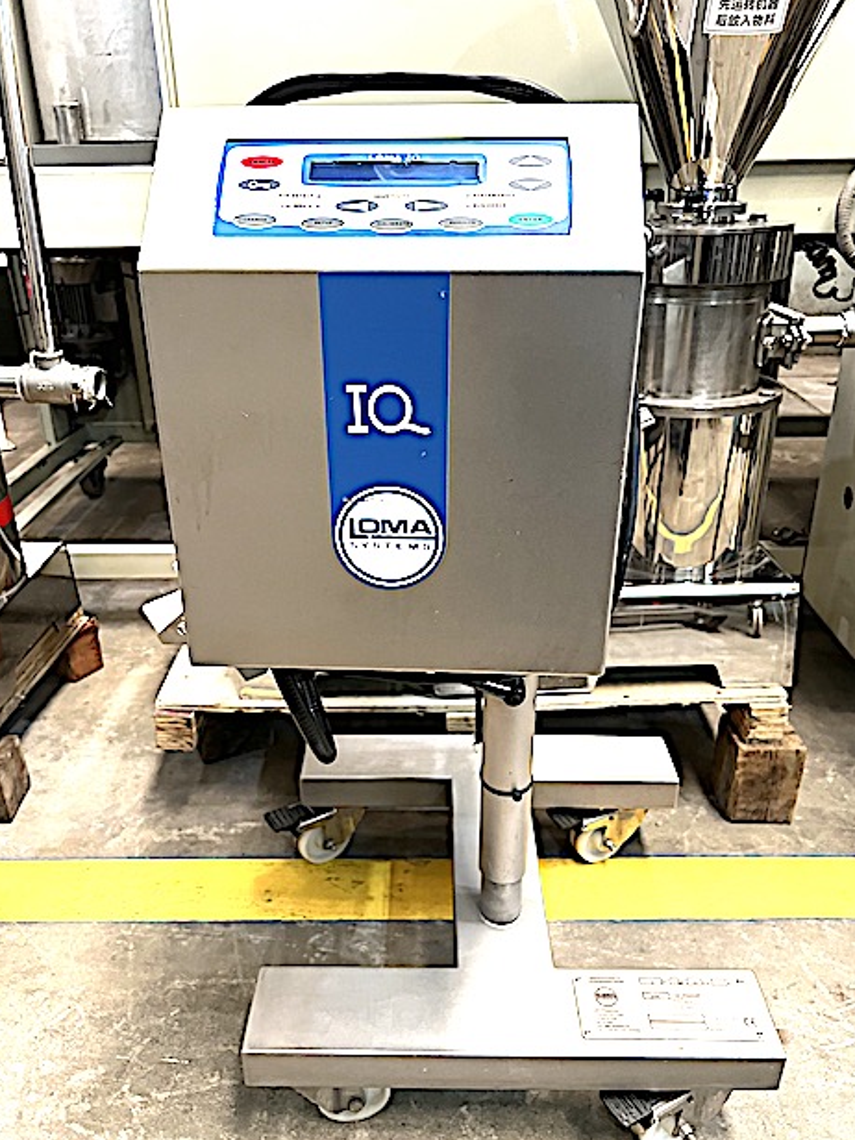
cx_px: 416
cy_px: 587
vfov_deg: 65.3
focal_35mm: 27
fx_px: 889
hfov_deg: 51.3
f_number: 1.5
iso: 250
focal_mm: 5.7
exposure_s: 1/50
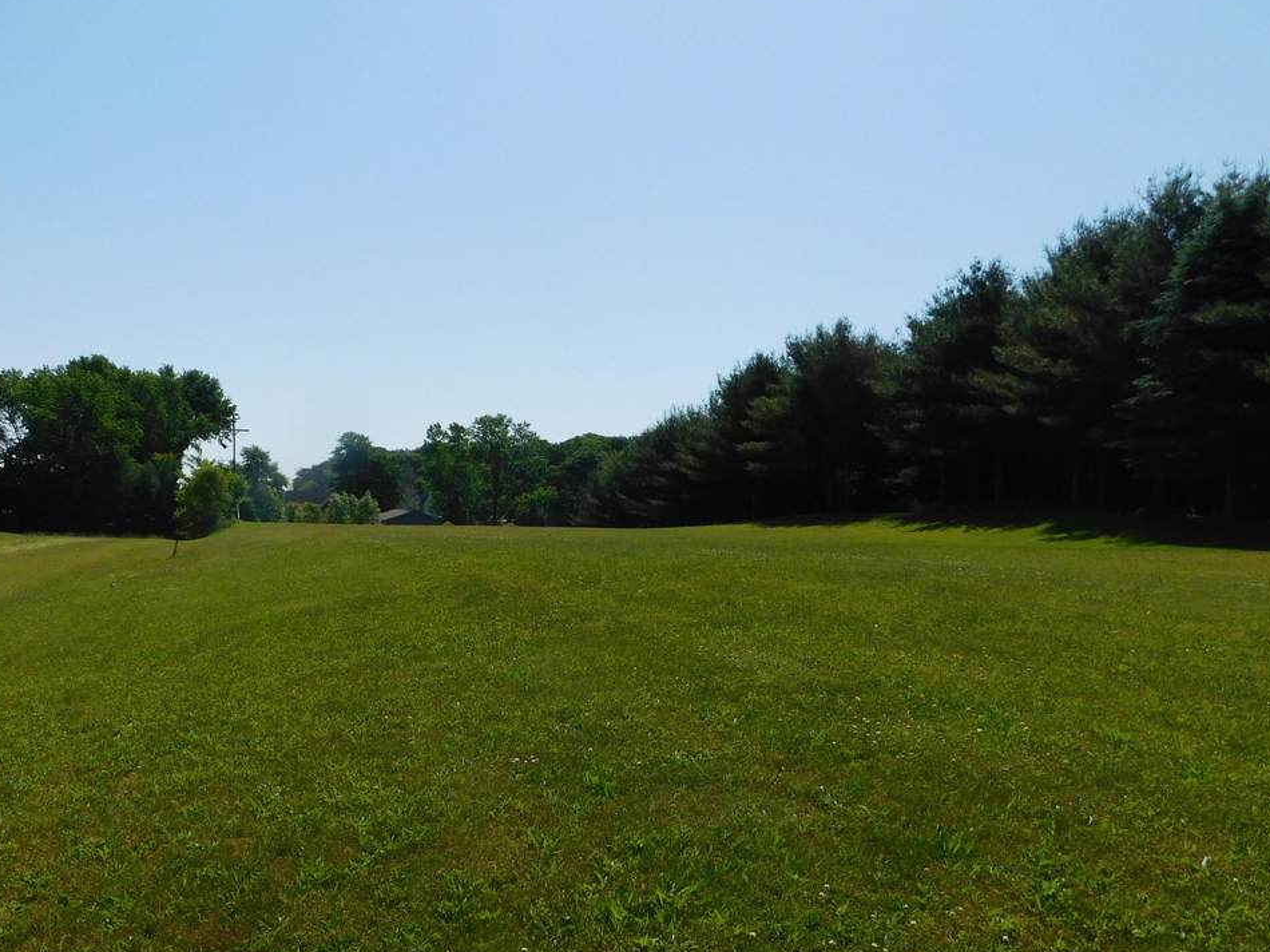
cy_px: 559
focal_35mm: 31
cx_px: 519
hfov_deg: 58.0
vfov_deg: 45.2
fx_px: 1137
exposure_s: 1/800
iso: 125
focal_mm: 4
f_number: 6
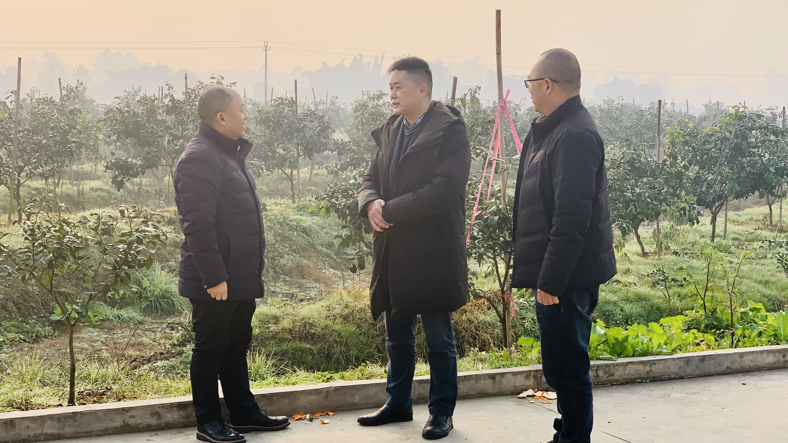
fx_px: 1191
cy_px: 230
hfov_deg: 36.6
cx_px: 392
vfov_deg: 21.1
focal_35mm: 57
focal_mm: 6
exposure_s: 1/695
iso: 16
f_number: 2.4
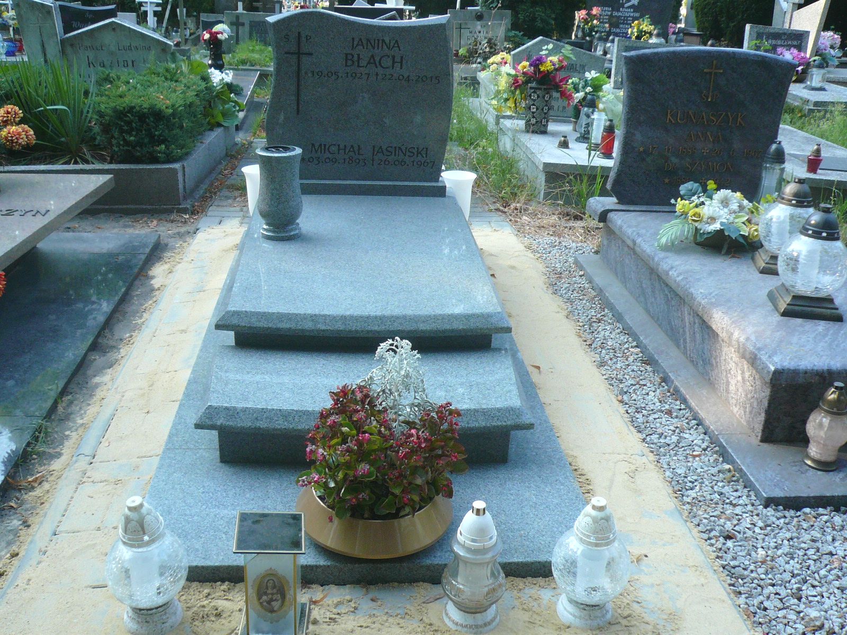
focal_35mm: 34
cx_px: 424
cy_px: 318
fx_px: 832
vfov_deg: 41.8
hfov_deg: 54.0
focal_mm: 4.6
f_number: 2.8
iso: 100
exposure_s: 1/160
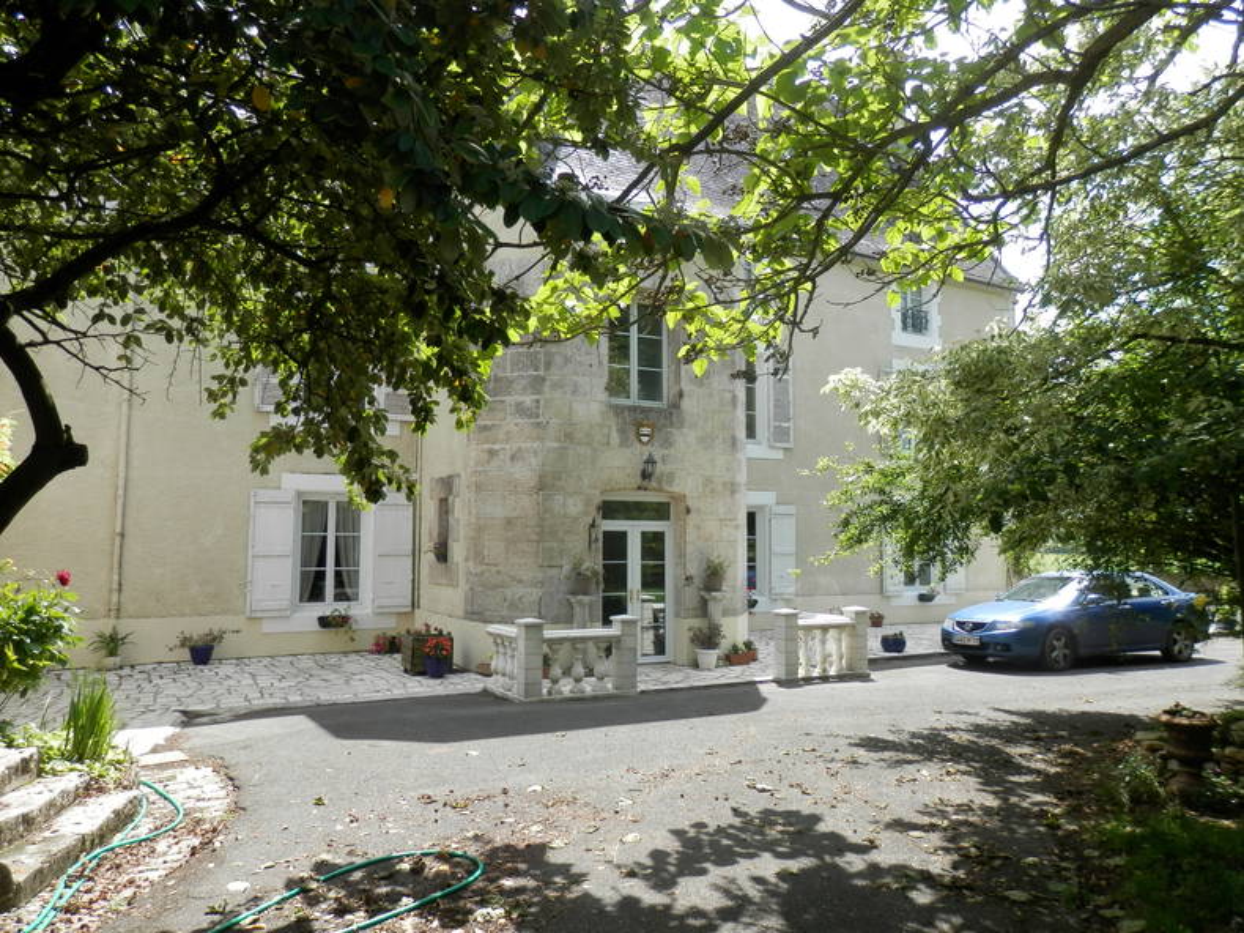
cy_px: 466
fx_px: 898
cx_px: 622
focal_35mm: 25
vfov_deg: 54.9
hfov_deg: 69.4
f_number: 3
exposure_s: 1/400
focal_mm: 4.5
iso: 80
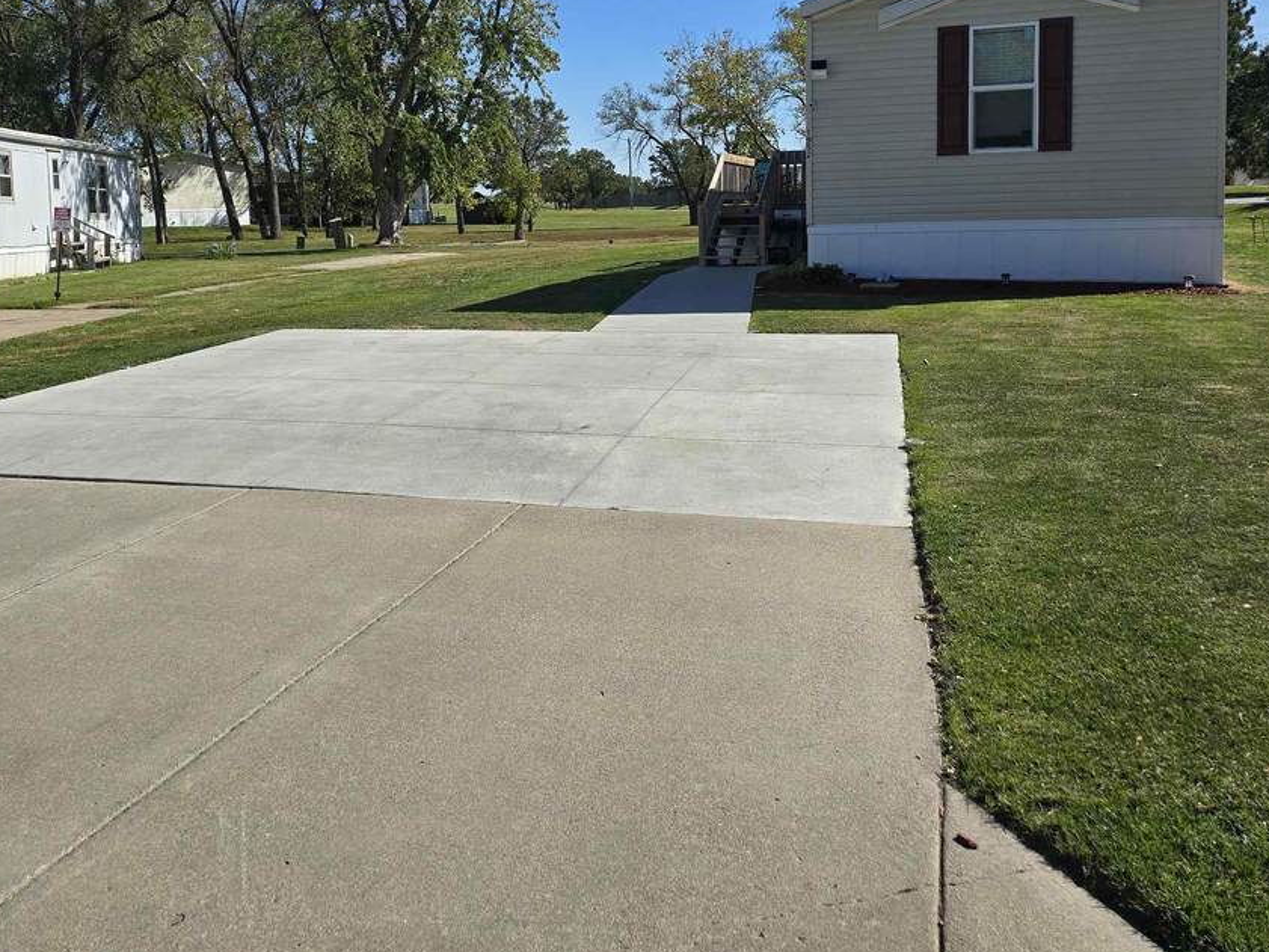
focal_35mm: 35
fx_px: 1283
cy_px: 297
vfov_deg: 40.1
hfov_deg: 52.4
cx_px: 542
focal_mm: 6.3
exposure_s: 1/1129
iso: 12
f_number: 1.7
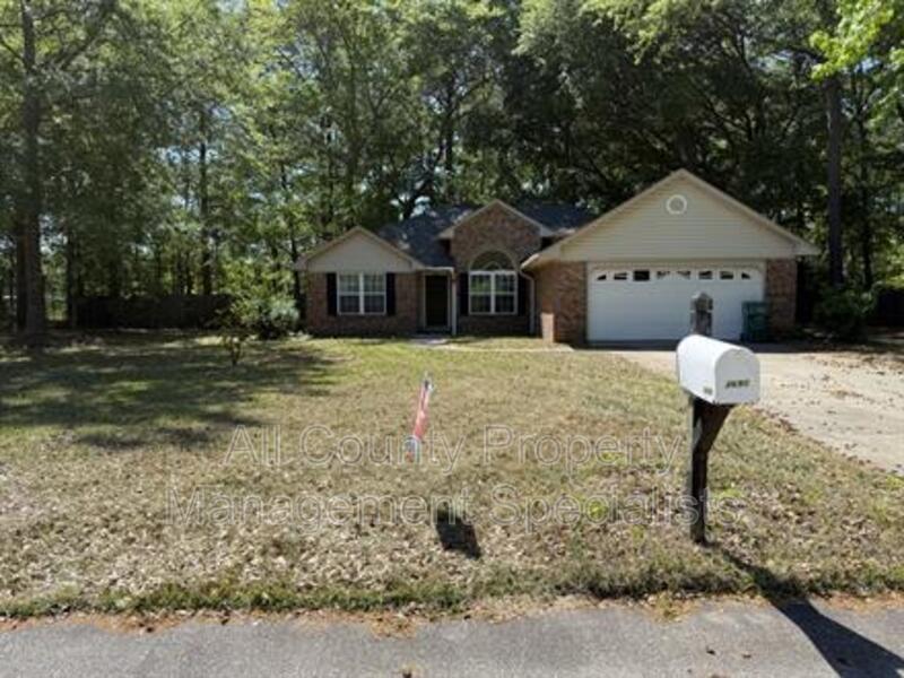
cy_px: 339
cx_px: 452
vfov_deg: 56.8
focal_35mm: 24
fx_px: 627
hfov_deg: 71.6
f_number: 1.78
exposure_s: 1/2110
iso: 80
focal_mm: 6.76
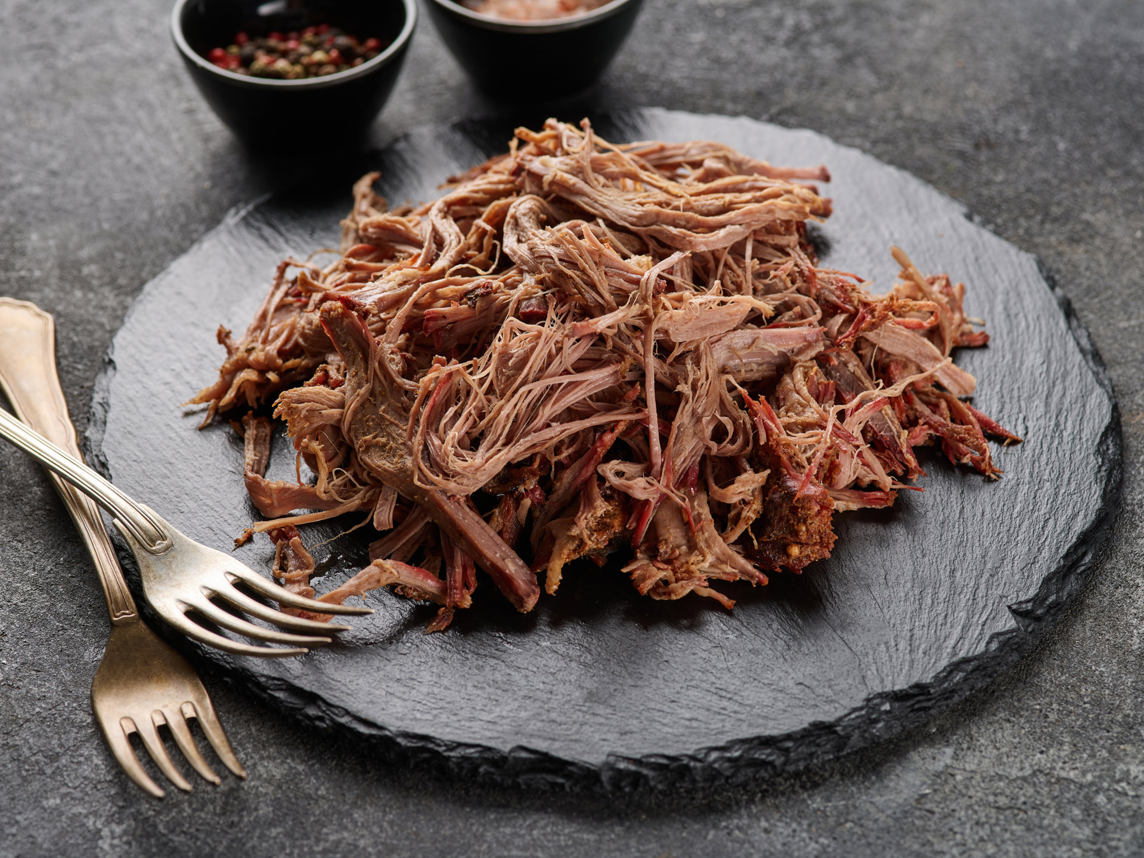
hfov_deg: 20.9
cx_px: 572
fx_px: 3107
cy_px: 429
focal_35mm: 94
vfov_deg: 15.7
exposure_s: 1/100
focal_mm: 120
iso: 100
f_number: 10
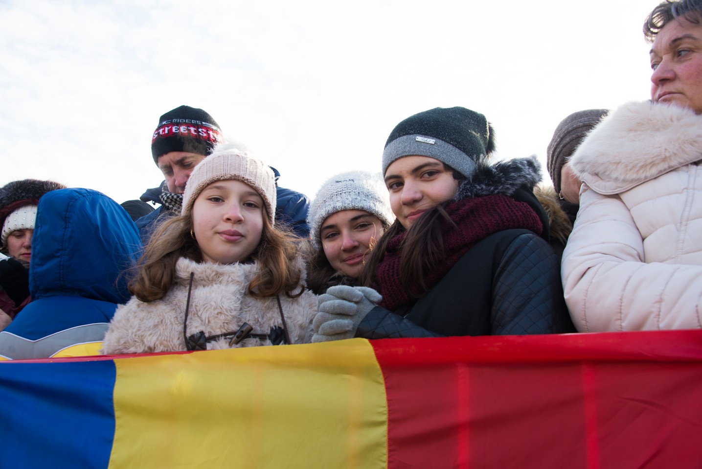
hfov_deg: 48.4
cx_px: 351
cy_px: 234
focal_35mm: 40
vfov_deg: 33.4
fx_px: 780
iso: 100
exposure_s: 1/160
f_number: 6.3
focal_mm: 40
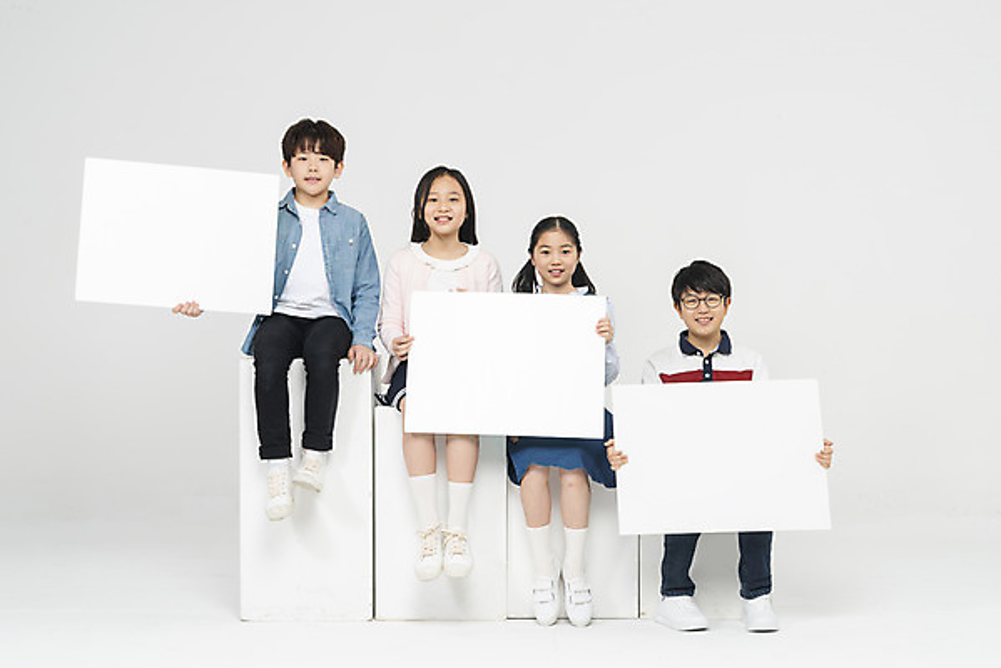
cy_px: 334
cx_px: 500
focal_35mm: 56
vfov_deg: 24.2
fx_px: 1558
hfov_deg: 35.6
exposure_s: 1/125
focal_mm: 56
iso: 100
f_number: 20
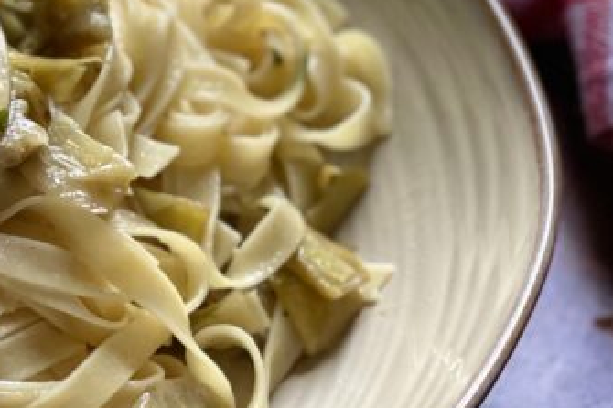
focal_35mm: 191
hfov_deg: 10.7
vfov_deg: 7.2
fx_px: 3251
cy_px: 119
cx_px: -18
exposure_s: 1/121
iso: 125
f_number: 2.2
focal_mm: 7.5
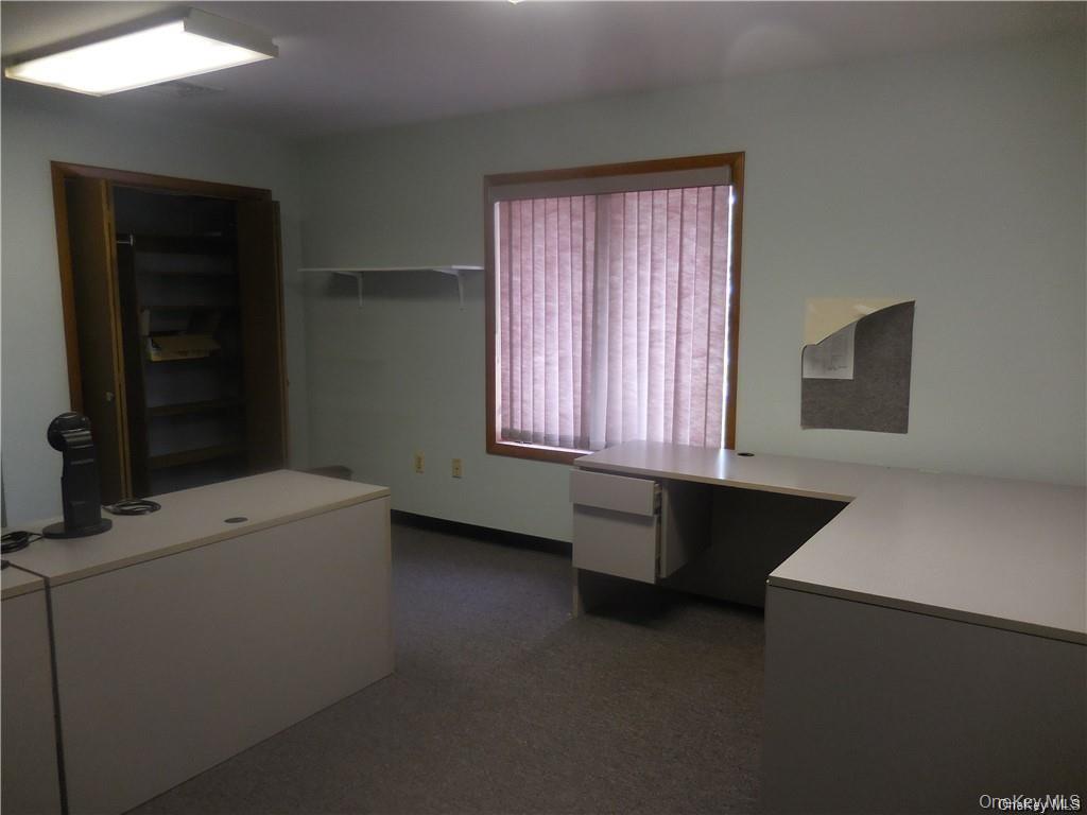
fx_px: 785
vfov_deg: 54.9
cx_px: 544
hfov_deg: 69.4
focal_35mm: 25
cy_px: 408
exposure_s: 1/30
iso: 200
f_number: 3.3
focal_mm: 4.5
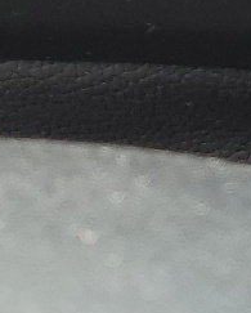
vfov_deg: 10.3
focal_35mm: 167
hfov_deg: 9.2
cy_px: -389
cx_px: 206
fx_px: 1548
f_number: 1.5
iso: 50
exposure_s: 1/200
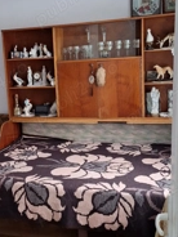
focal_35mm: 50
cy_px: 115
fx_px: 343
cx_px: 31
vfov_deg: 38.2
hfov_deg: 28.4
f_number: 1.8
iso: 320
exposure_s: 1/25
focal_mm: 5.54
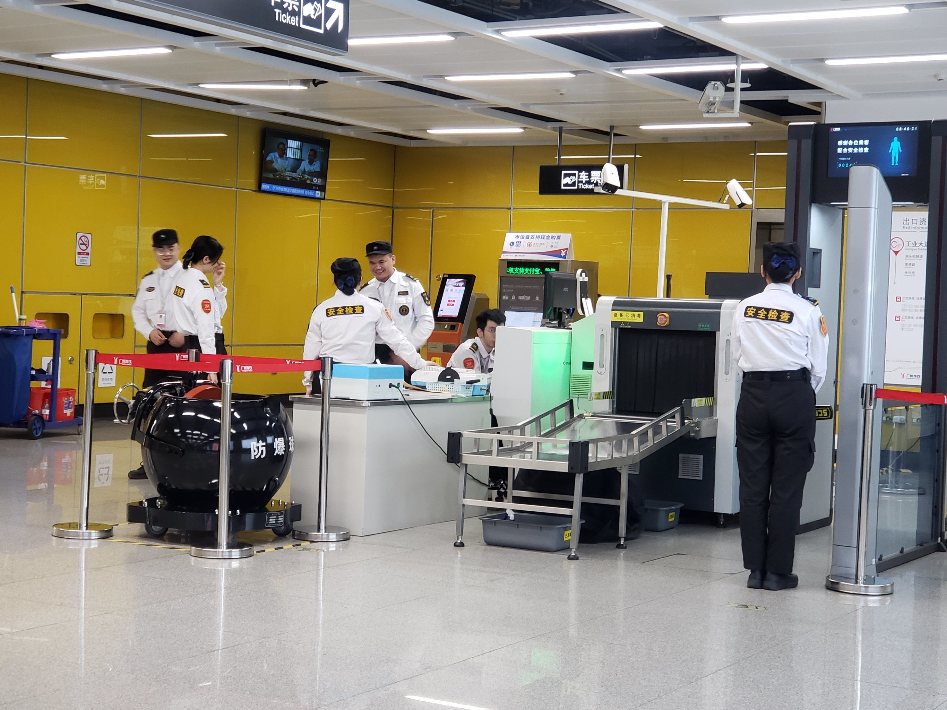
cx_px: 474
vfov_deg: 28.0
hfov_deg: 36.8
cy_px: 355
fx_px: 1423
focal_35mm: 52
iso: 200
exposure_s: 1/20
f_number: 2.4
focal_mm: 6
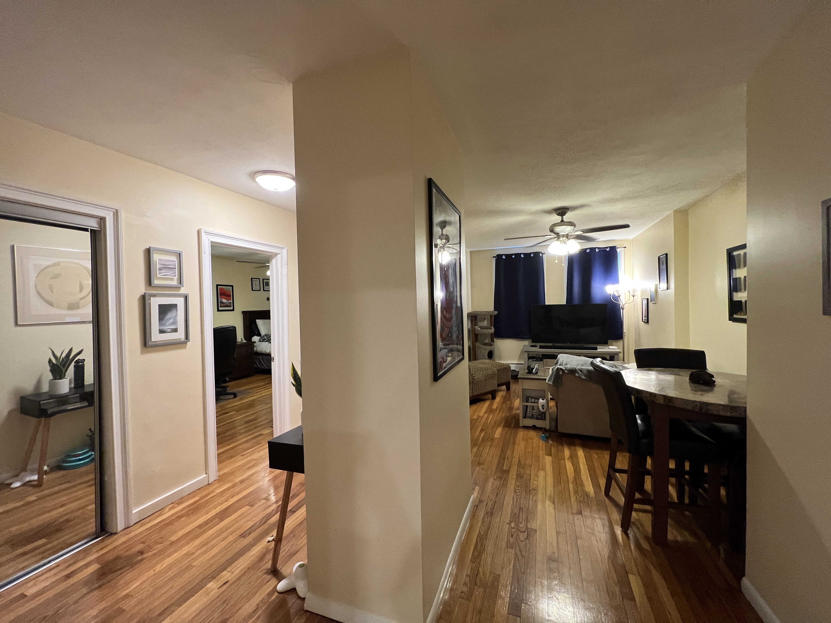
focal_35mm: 13
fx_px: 312
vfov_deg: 89.9
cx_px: 416
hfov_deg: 106.2
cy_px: 312
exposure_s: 1/60
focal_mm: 1.57
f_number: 1.8
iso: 320
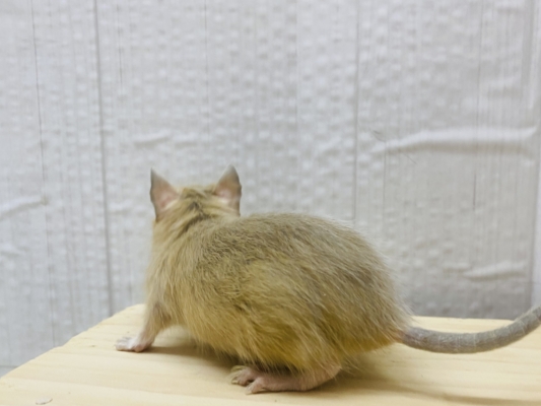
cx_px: 292
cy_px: 225
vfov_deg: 46.7
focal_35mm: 30
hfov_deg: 59.9
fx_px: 469
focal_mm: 4.25
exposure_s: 1/50
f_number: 1.8
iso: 64
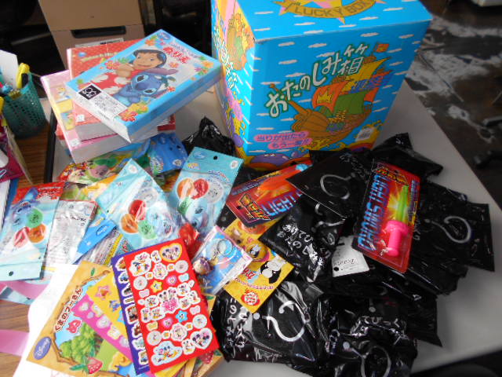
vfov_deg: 53.1
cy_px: 188
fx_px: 377
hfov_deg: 67.3
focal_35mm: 26
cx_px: 251
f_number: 3.2
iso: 80
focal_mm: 4.6
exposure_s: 1/80
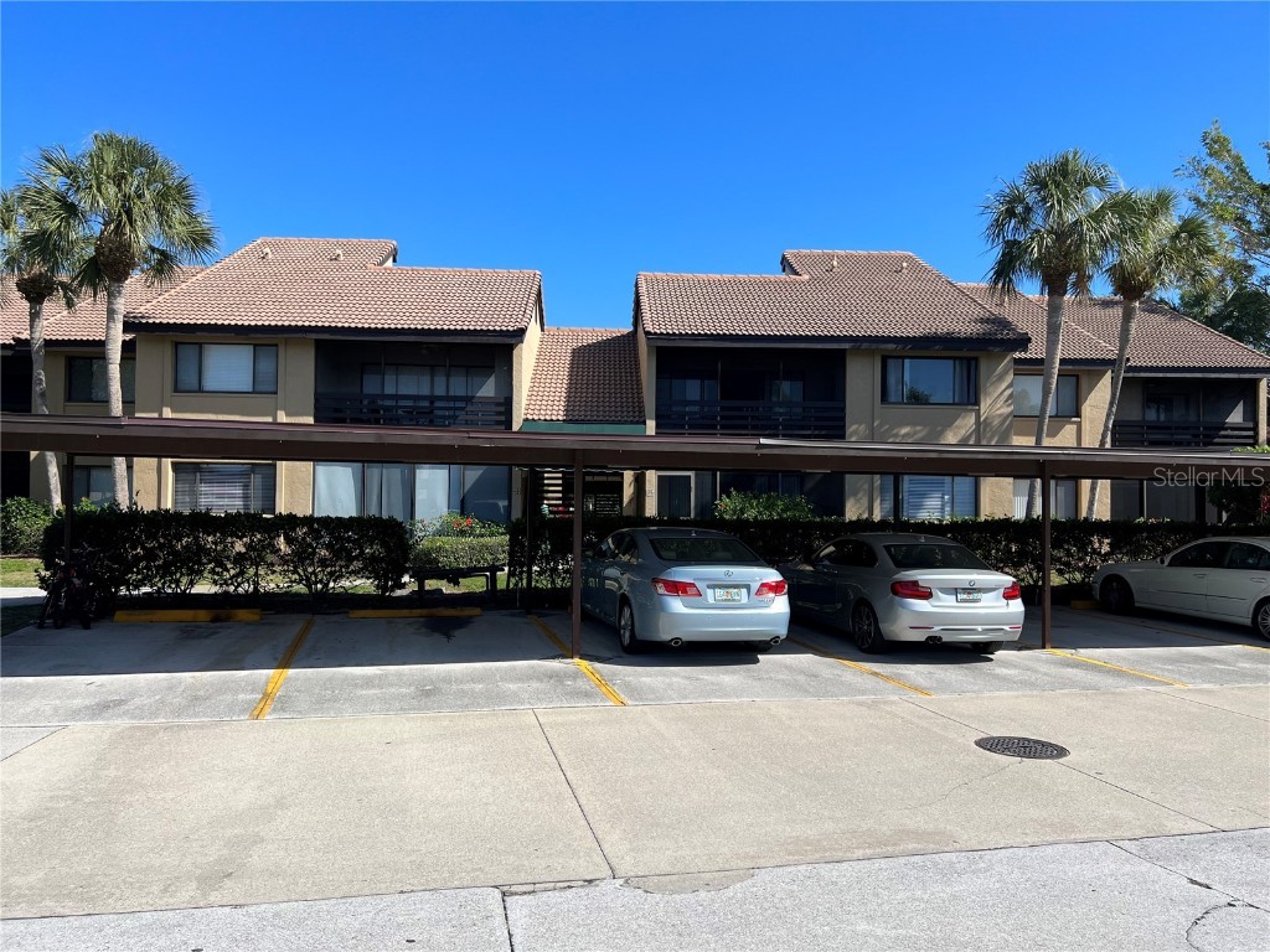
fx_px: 954
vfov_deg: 53.1
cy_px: 476
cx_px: 635
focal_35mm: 26
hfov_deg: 67.3
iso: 50
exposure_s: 1/4444
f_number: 1.5
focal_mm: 5.7
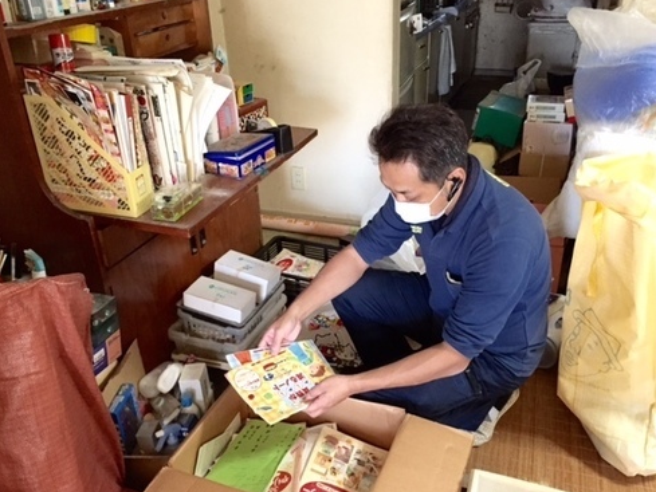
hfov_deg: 56.7
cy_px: 254
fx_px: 607
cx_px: 354
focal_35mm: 32
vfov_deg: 44.2
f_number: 2.2
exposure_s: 1/20
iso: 250
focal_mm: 4.15
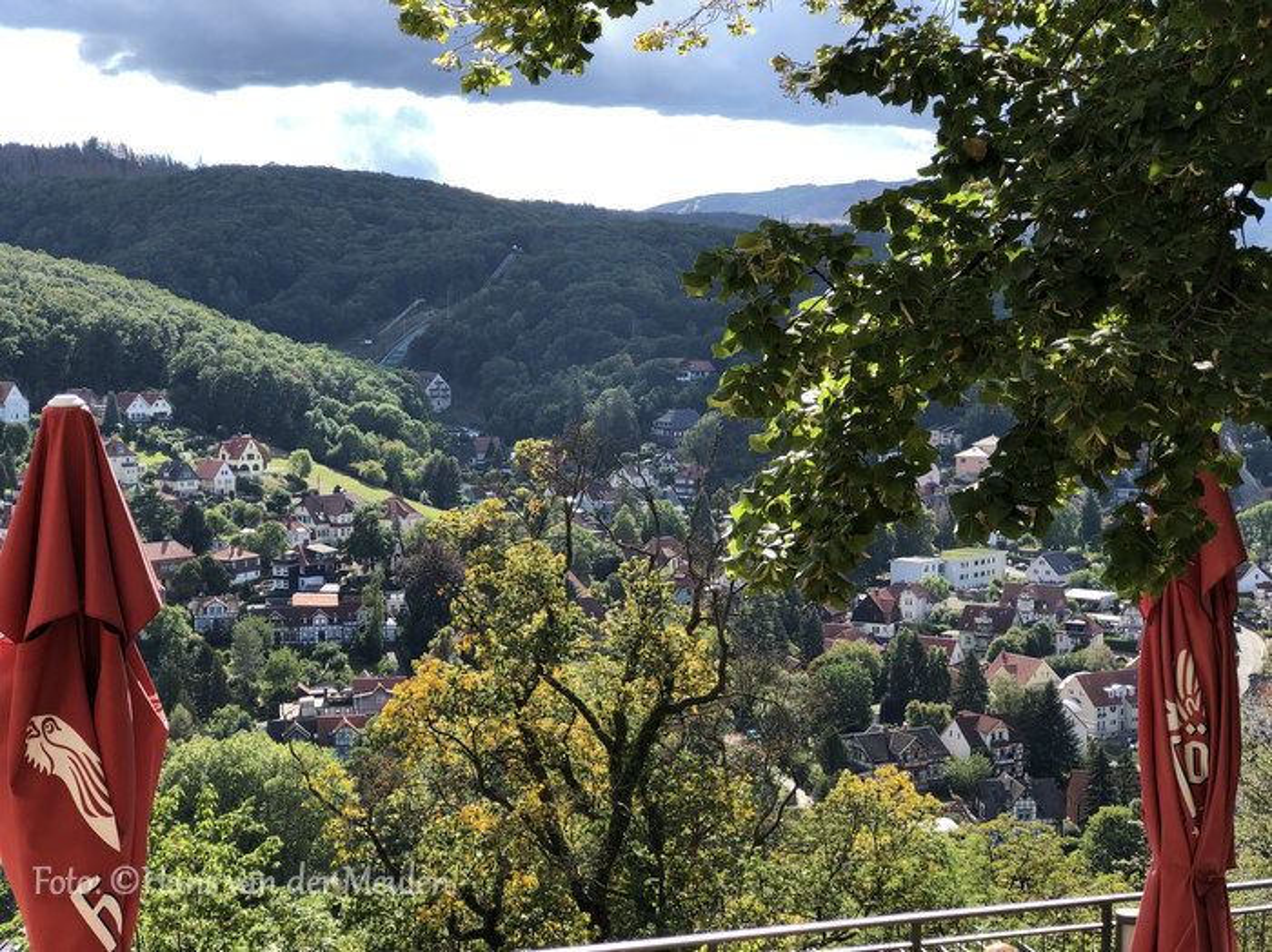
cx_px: 636
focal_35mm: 57
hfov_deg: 33.8
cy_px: 476
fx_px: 2093
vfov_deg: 25.6
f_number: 2.8
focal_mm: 6.6
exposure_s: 1/265
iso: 20
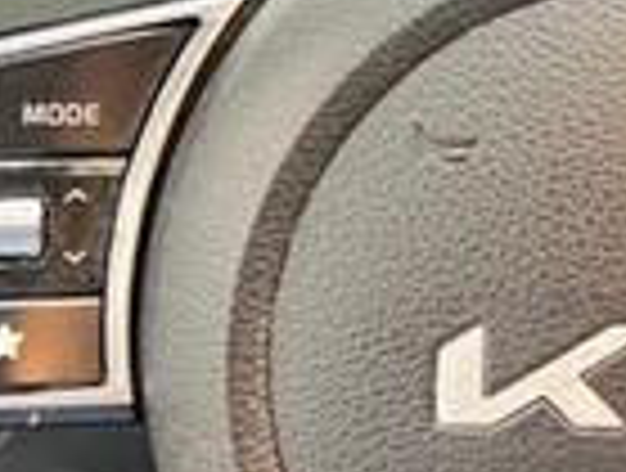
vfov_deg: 15.5
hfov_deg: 20.0
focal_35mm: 94
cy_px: -13
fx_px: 1704
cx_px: 658
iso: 1000
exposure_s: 1/30
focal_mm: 5.7
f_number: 1.5
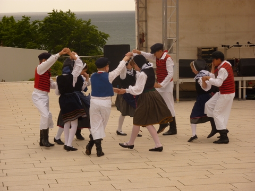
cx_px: 128
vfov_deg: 13.3
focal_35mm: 111
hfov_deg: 17.7
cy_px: 96
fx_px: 818
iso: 80
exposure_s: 1/400
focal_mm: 18.2
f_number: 4.4
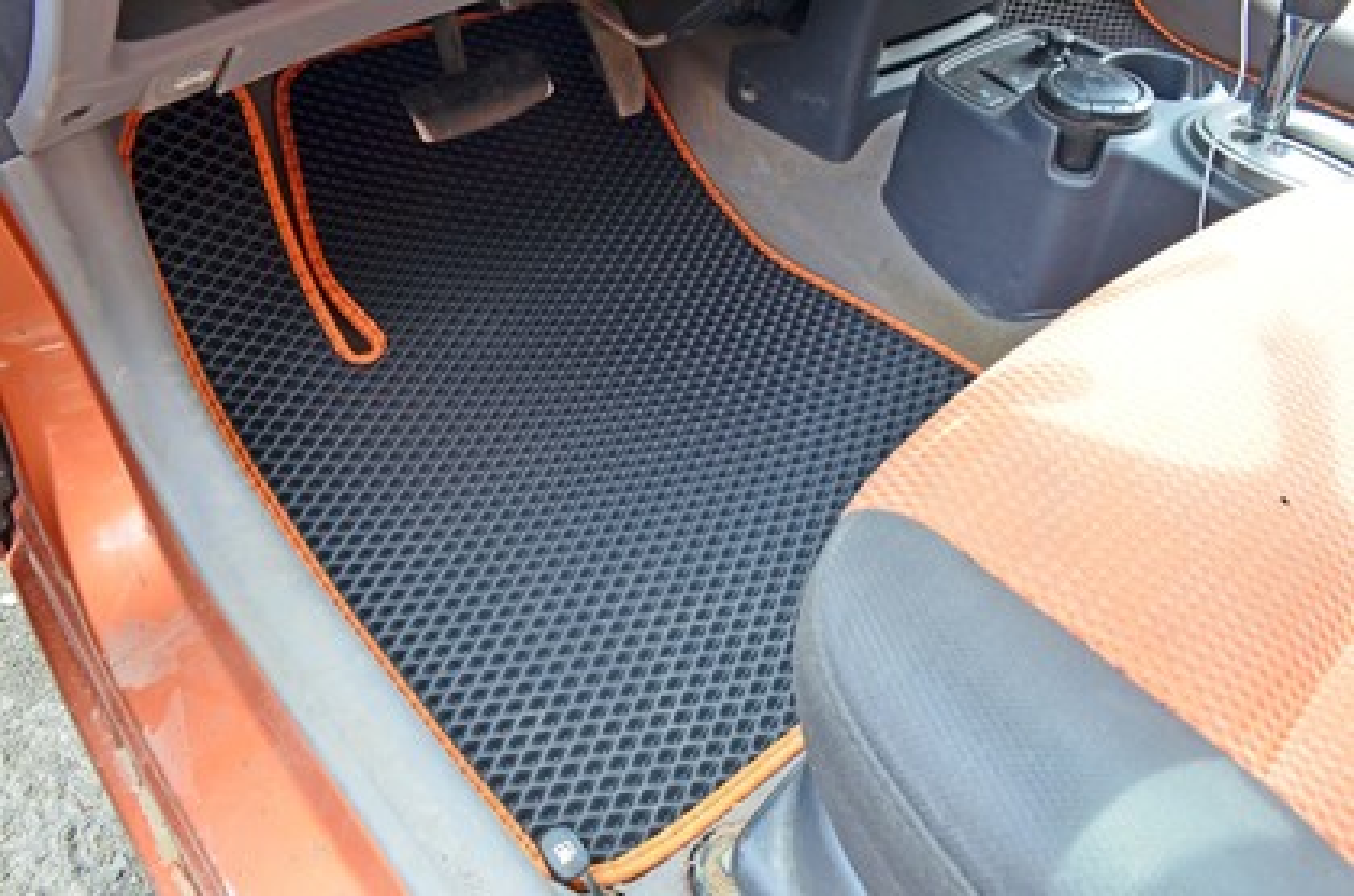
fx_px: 1013
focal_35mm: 27
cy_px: 448
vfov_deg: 47.7
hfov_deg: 67.5
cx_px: 677
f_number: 9.5
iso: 400
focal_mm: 18
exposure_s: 1/30
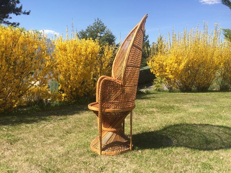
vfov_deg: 48.2
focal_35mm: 29
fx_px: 194
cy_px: 86
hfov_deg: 61.7
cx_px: 116
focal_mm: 4.15
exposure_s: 1/1709
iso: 32
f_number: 2.2
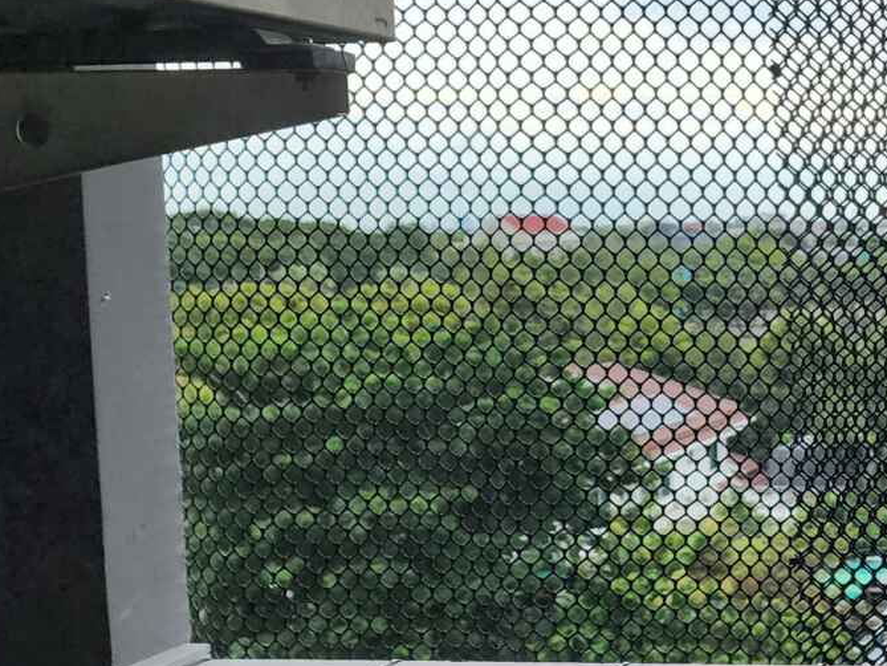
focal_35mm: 66
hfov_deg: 25.6
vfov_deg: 22.3
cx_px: 1130
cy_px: 322
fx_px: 1691
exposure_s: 1/180
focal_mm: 6.4
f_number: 1.8
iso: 100
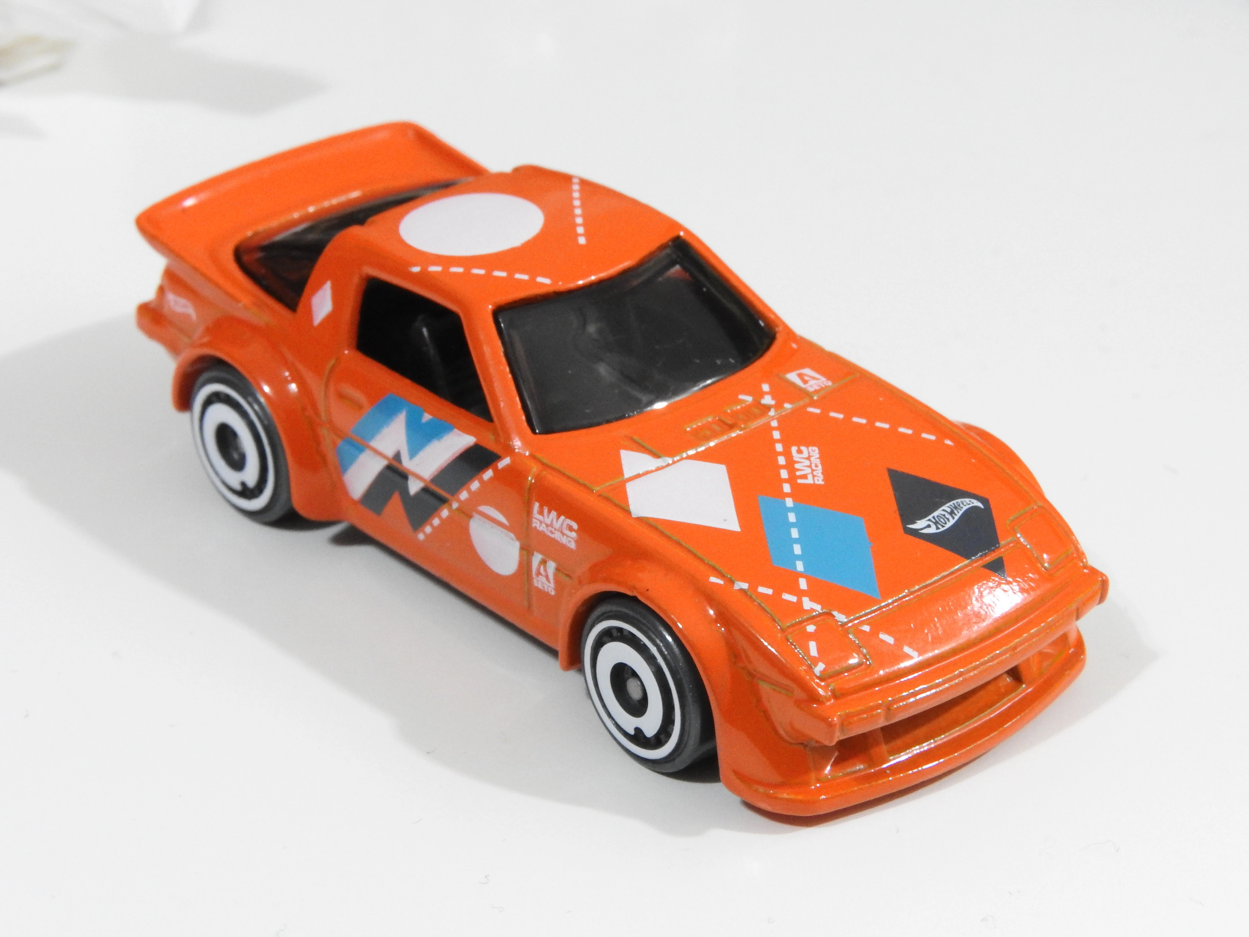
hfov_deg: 18.7
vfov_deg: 14.1
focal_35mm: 105
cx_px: 624
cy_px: 468
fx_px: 3789
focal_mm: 18.8
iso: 800
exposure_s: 1/8
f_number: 7.6
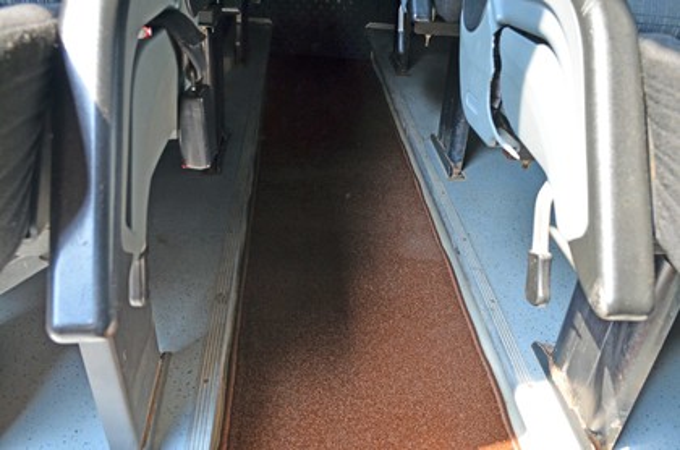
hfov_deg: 62.0
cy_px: 225
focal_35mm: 30
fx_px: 565
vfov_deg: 43.4
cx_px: 340
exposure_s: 1/30
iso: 400
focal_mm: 20
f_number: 9.5
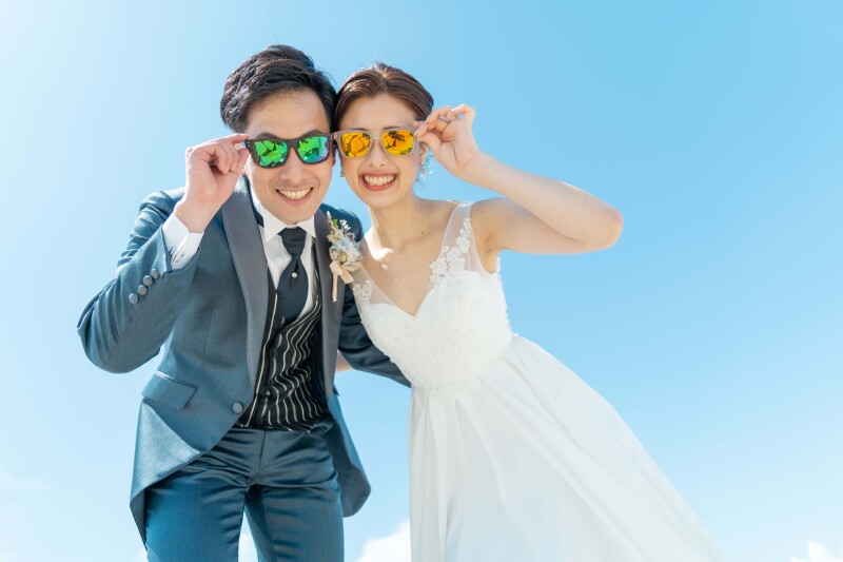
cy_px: 281
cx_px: 422
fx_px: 562
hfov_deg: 73.8
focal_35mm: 24
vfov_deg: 53.1
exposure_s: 1/1600
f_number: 2.8
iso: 125
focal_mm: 24
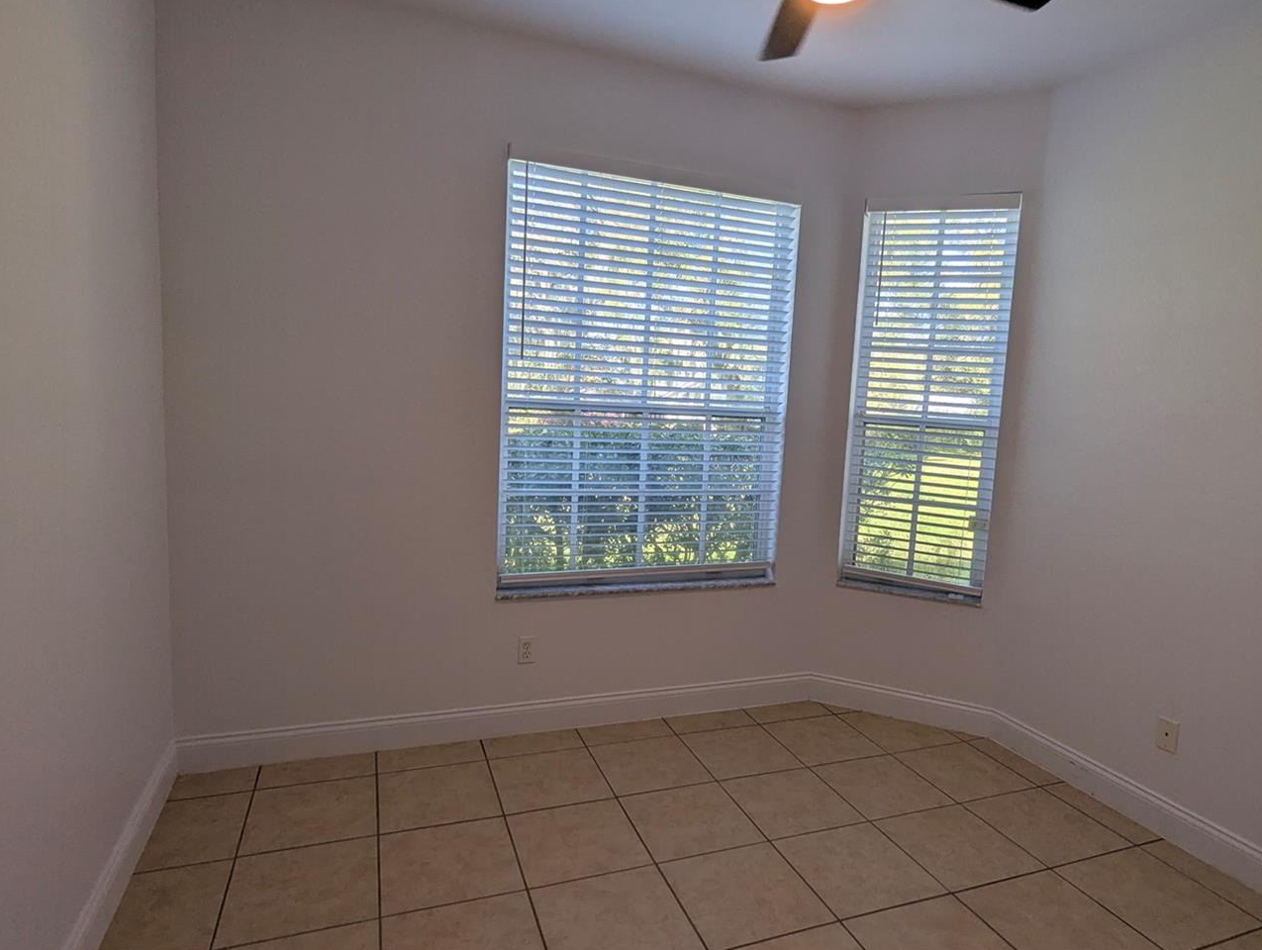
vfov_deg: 66.1
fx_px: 730
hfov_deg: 81.6
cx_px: 664
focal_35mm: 20
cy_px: 478
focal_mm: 2.35
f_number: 2.2
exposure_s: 1/145
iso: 44
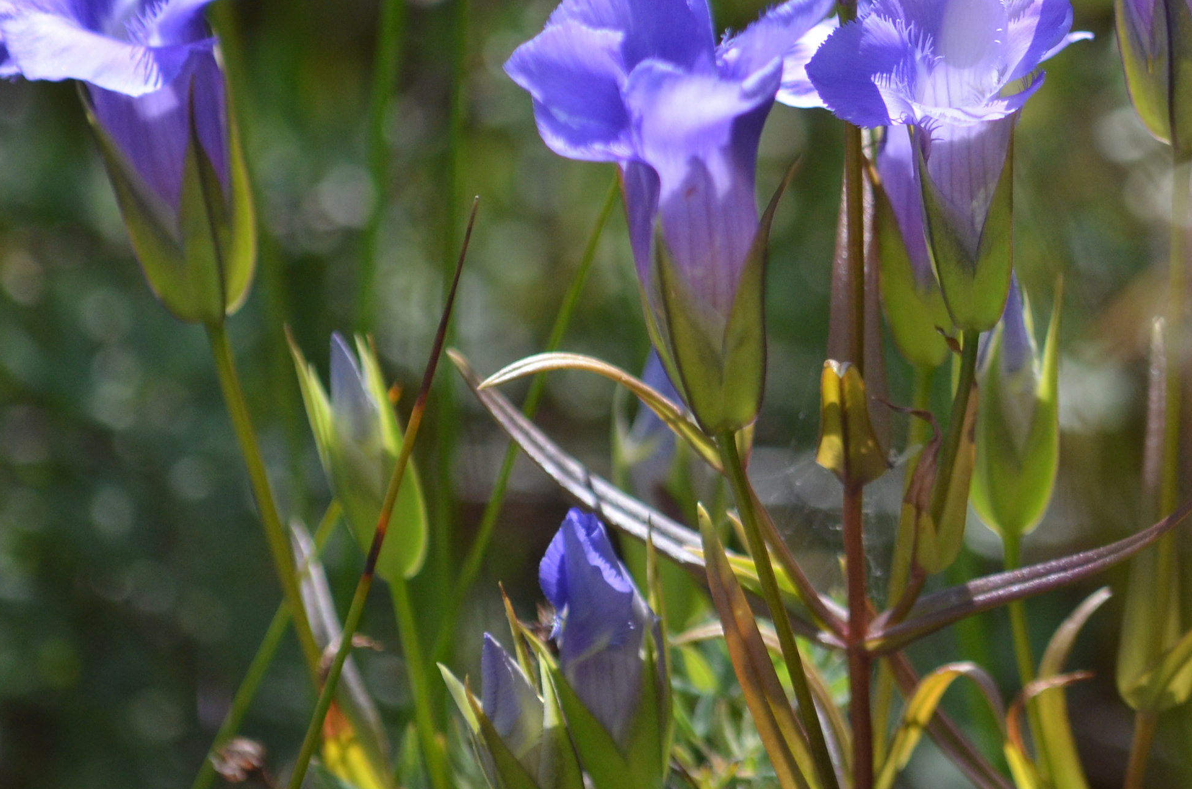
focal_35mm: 851
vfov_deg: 1.6
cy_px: 63
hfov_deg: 2.4
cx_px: 924
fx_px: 28118
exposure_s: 1/1000
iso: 400
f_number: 5.6
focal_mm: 300
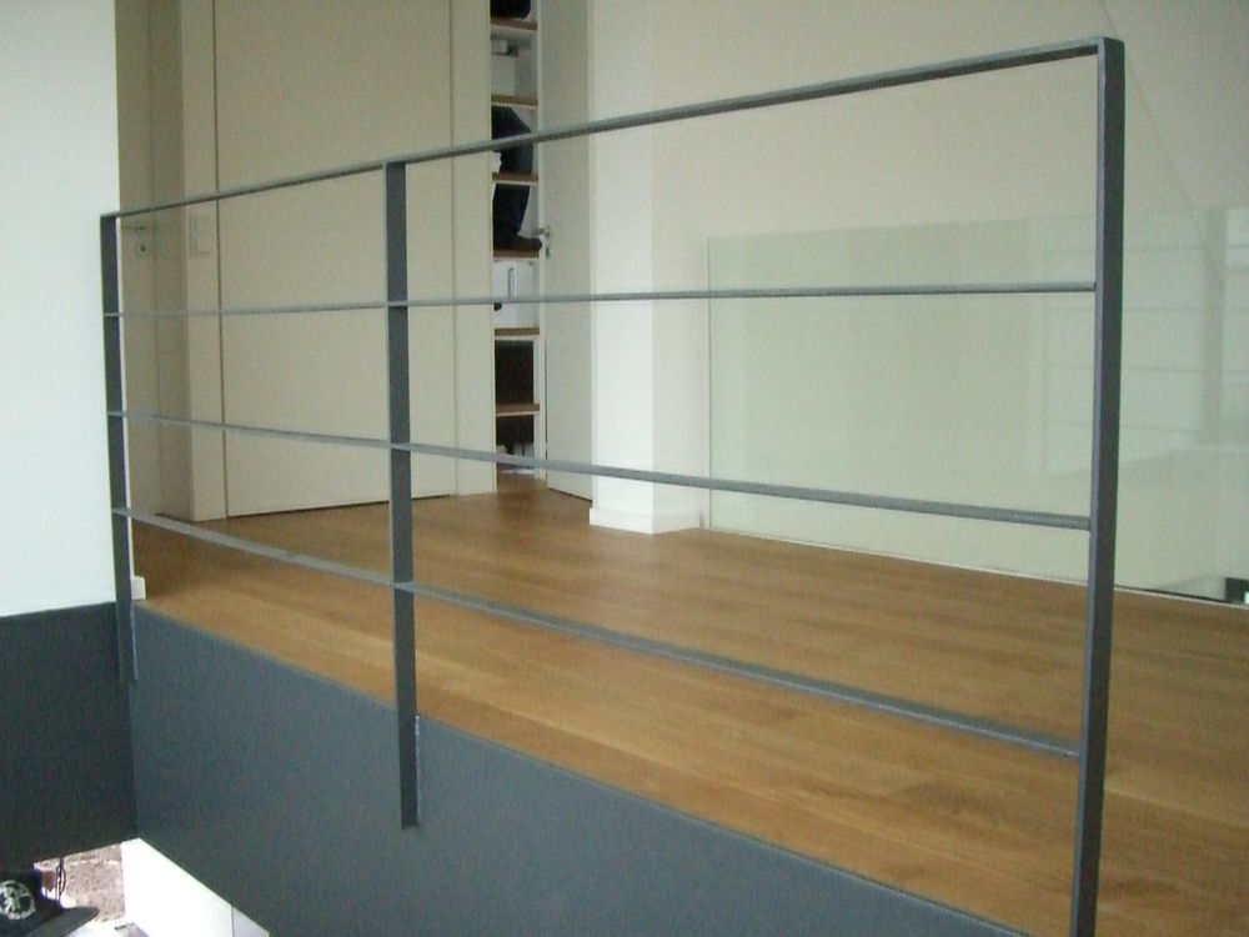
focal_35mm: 38
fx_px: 1371
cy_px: 468
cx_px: 624
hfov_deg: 49.0
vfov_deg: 37.7
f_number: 2.7
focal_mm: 6.2
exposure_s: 1/80
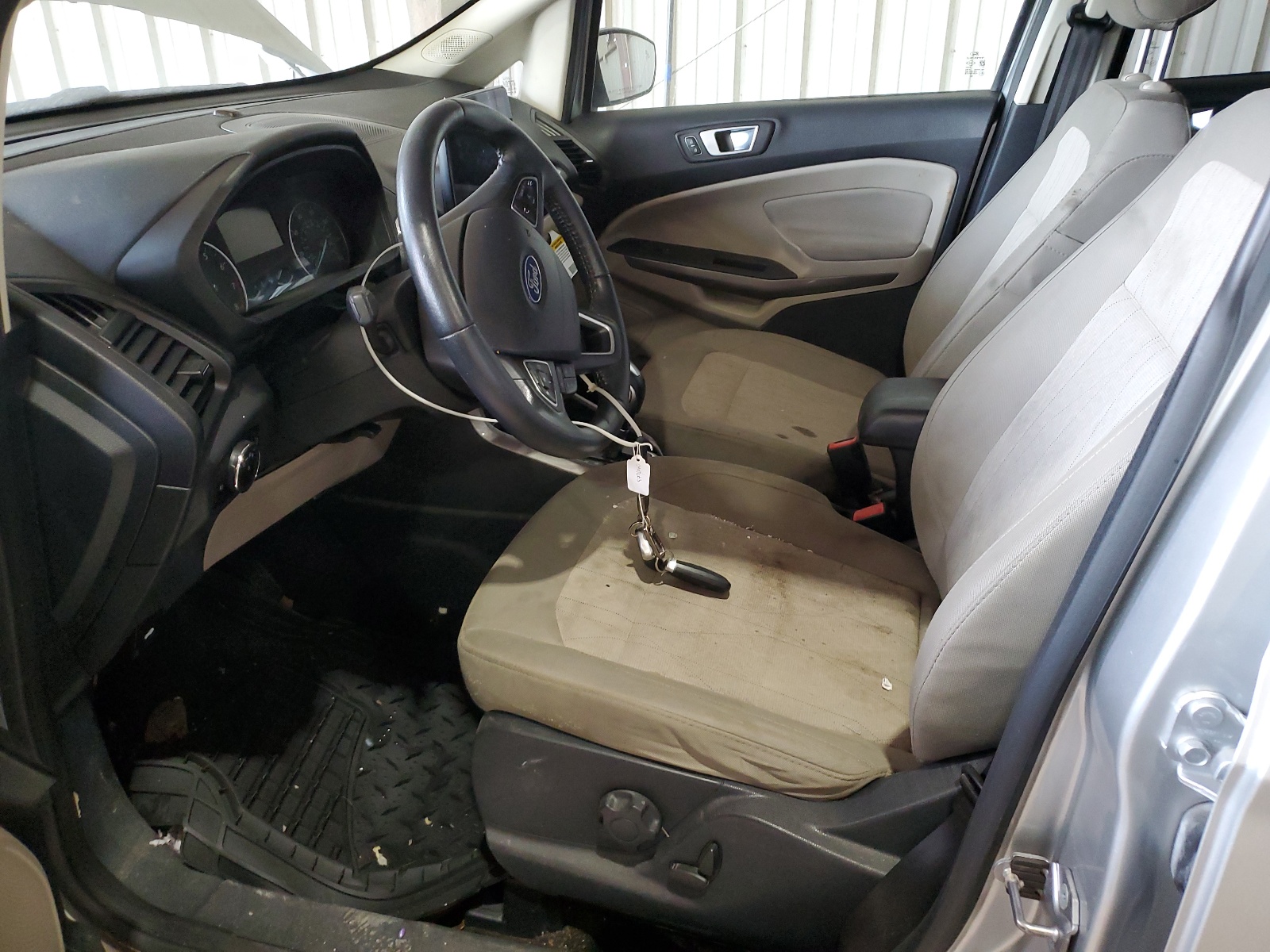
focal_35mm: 26
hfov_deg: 67.3
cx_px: 635
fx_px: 954
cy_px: 476
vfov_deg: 53.1
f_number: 1.5
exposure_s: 1/60.2
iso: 235
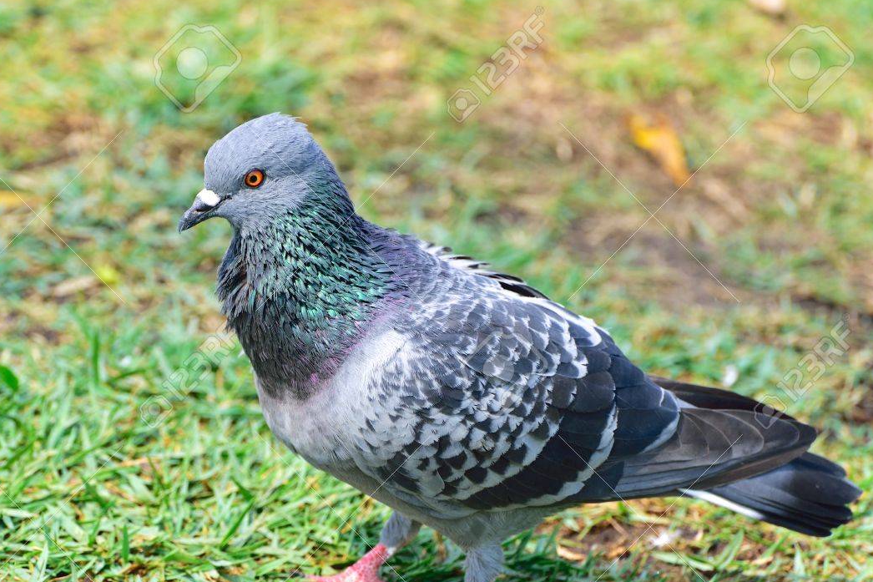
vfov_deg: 3.7
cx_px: 344
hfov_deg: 5.5
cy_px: 341
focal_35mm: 373
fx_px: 9043
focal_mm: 300
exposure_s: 1/1250
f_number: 8
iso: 500
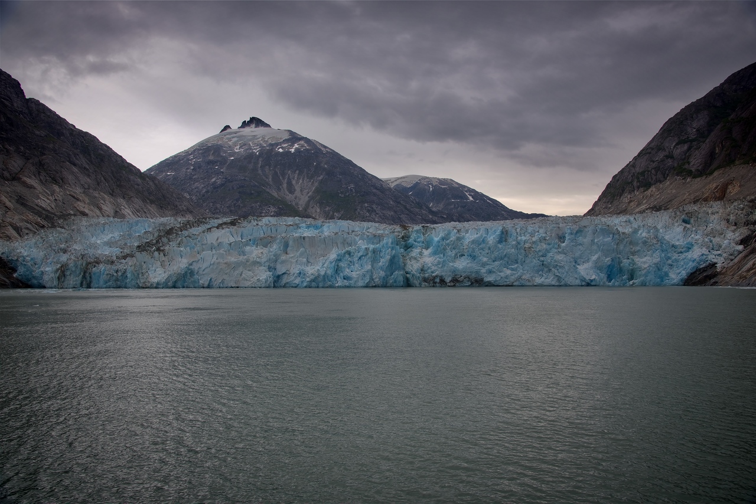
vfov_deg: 48.0
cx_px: 378
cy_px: 252
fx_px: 567
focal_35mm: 27
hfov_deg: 67.4
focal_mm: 27
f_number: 7.1
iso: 100
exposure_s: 1/125
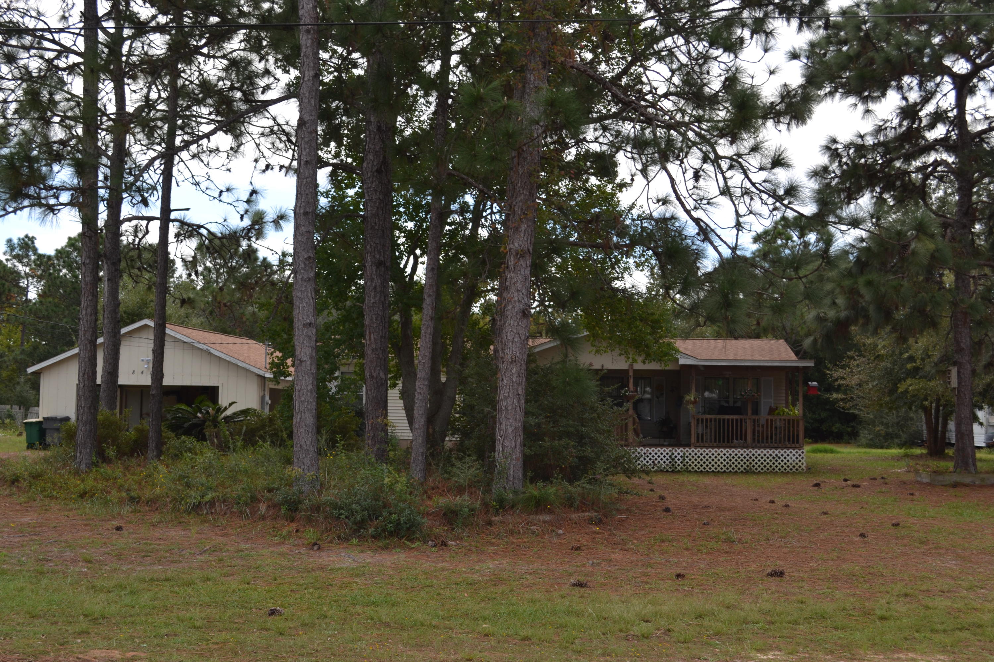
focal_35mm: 44
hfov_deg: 45.0
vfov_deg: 30.8
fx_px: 1201
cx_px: 497
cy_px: 331
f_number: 7.1
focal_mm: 29
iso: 100
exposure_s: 1/200
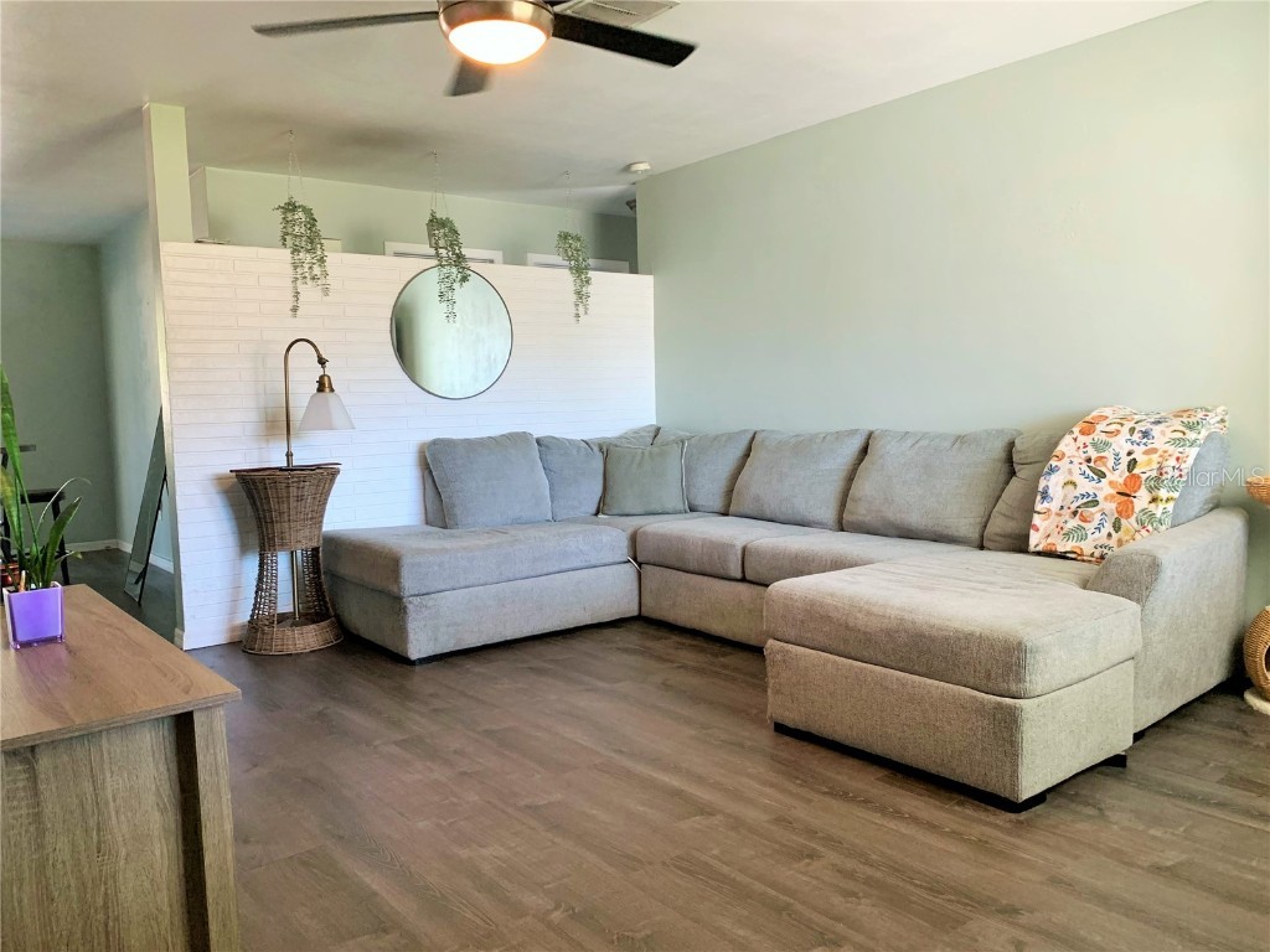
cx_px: 635
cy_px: 476
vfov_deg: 53.1
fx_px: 954
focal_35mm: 26
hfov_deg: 67.3
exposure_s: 1/60
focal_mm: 4.25
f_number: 1.8
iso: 160
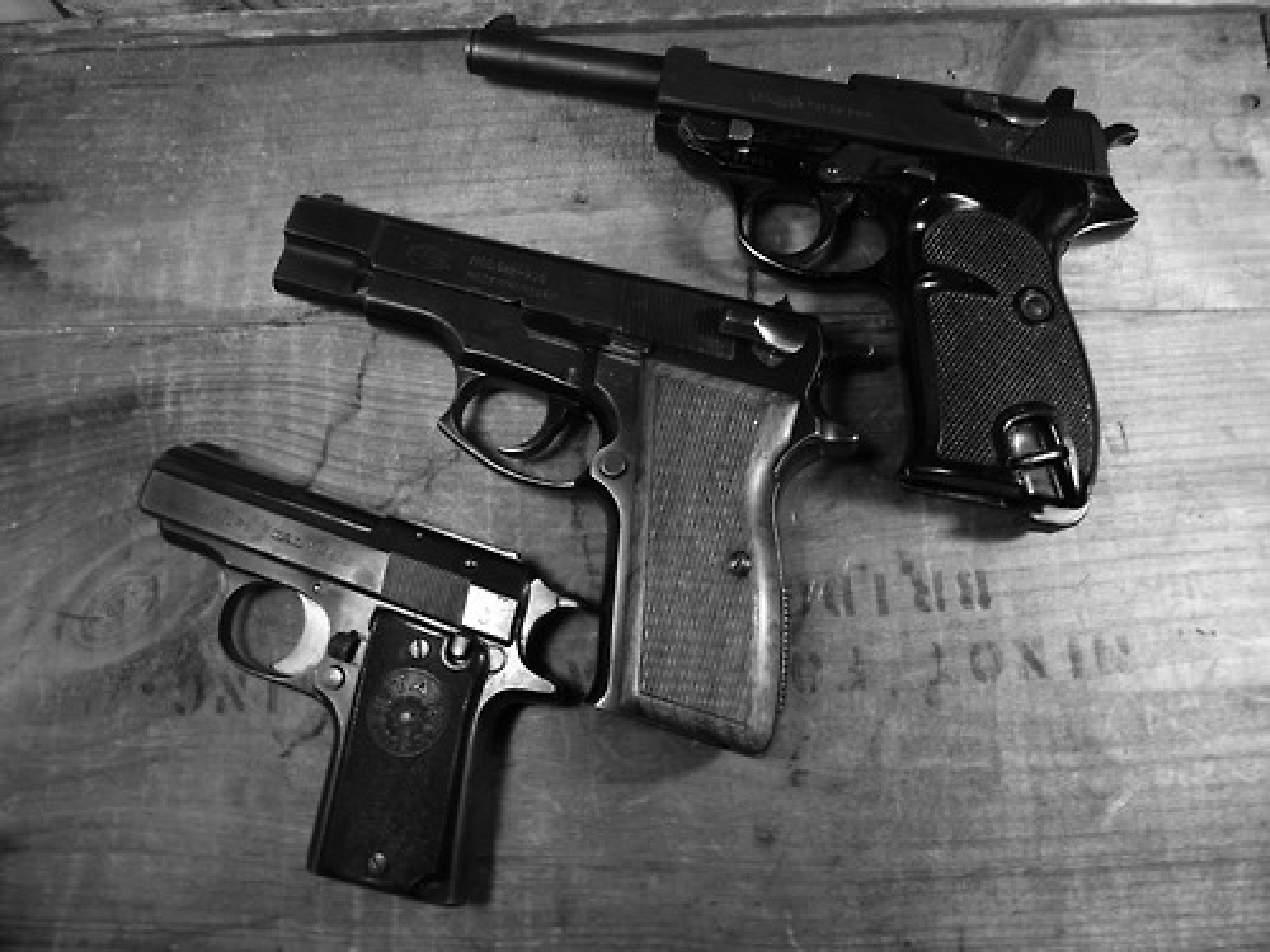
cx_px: 635
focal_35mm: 25
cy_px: 476
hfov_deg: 69.4
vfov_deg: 54.9
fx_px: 917
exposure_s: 1/30
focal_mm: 4.5
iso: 100
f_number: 3.1
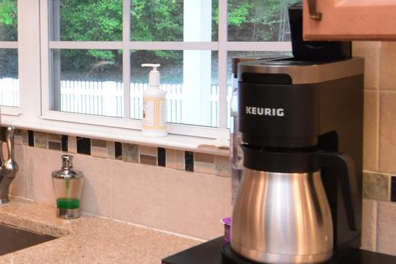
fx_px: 681
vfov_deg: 21.8
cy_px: 71
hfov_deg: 29.6
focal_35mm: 62
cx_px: -28
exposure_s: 1/60
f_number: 4
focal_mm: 11
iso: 1600
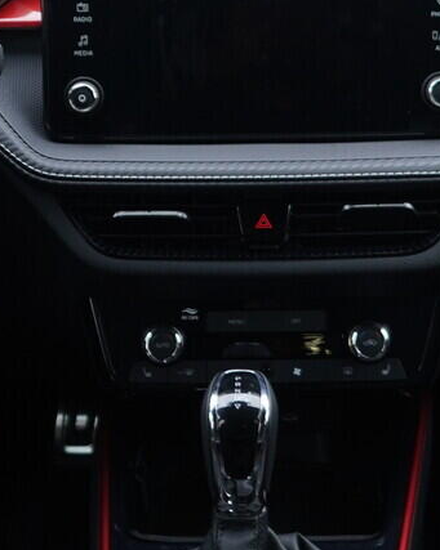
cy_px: 70
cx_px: 249
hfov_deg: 13.5
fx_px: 1858
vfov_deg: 16.7
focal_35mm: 114
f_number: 2.8
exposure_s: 1/40
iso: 200
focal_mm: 24
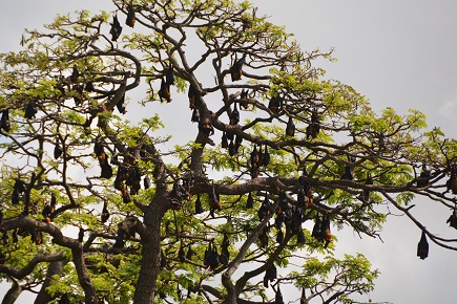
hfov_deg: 6.0
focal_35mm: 345
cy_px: 140
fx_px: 4379
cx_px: 206
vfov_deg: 4.0
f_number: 6.3
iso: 400
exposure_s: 1/1600
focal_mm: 200
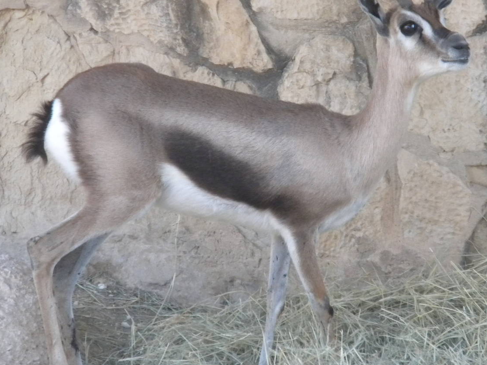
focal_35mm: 371
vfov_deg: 4.0
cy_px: 184
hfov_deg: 5.3
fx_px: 5220
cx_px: 311
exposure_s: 1/105
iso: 400
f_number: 5.3
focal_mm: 46.2
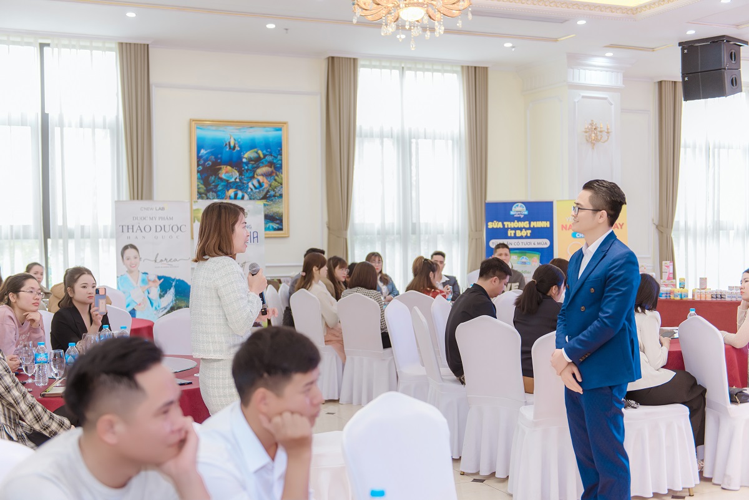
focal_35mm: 45
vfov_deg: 29.9
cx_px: 374
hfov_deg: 43.6
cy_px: 250
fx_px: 937
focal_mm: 45
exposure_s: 1/160
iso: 640
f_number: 2.8
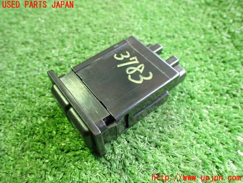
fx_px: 211
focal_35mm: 30
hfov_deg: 60.0
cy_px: 92
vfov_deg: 46.8
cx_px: 122
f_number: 2.3
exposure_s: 1/30
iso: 800
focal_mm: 5.4
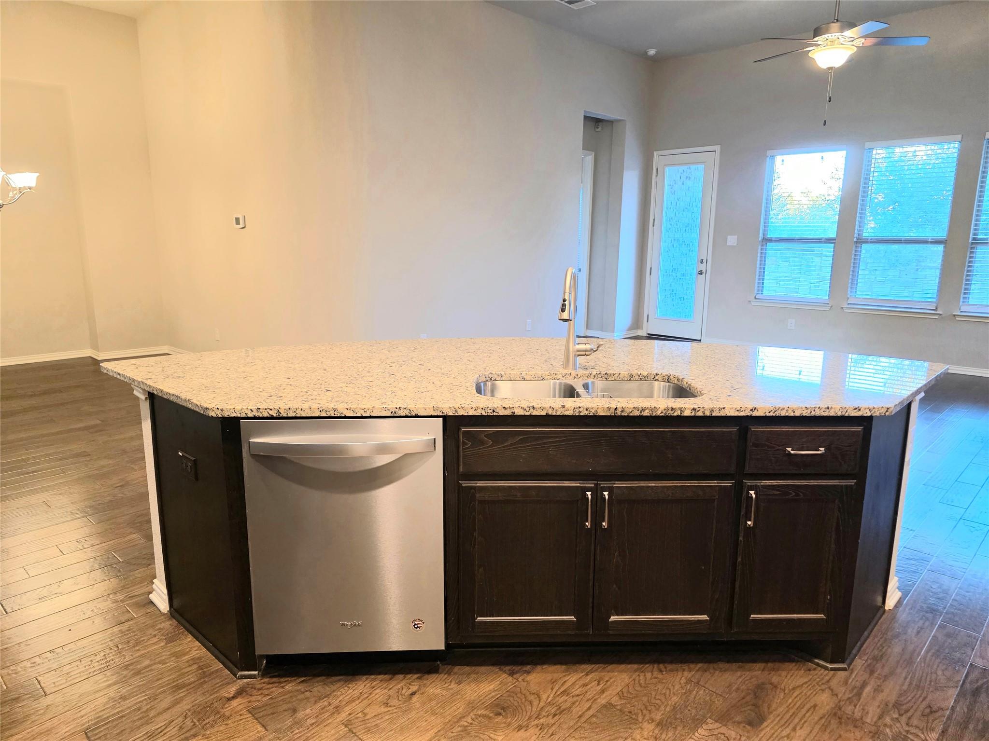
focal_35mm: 23
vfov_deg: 58.9
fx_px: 657
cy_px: 370
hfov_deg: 73.9
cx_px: 494
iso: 640
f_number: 1.7
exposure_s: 1/120
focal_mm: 6.3
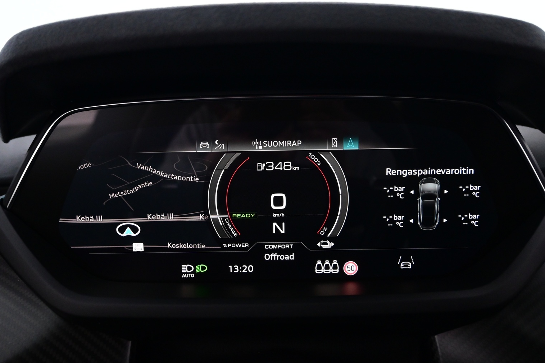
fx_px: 473
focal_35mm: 31
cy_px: 173
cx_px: 273
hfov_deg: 59.9
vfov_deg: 42.0
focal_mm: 19.5
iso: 1800
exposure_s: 1/30
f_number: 3.8
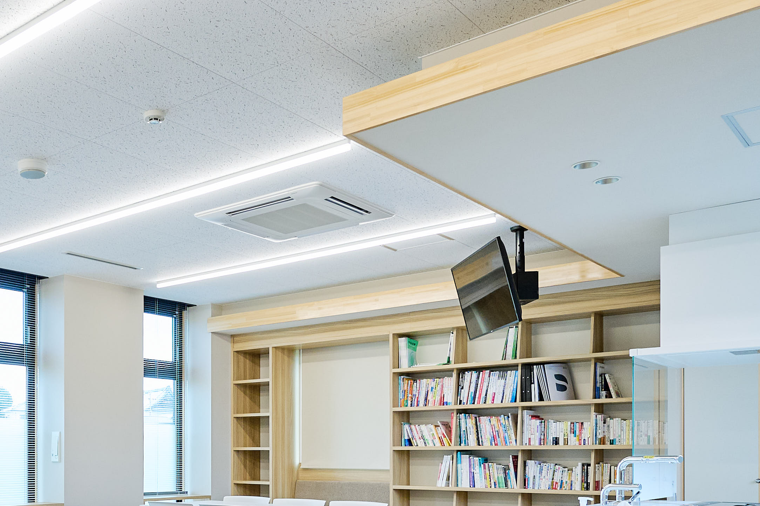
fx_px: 823
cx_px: 124
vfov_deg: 32.7
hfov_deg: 46.3
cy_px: 442
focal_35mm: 39
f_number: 5
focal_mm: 14
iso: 400
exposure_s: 1/125
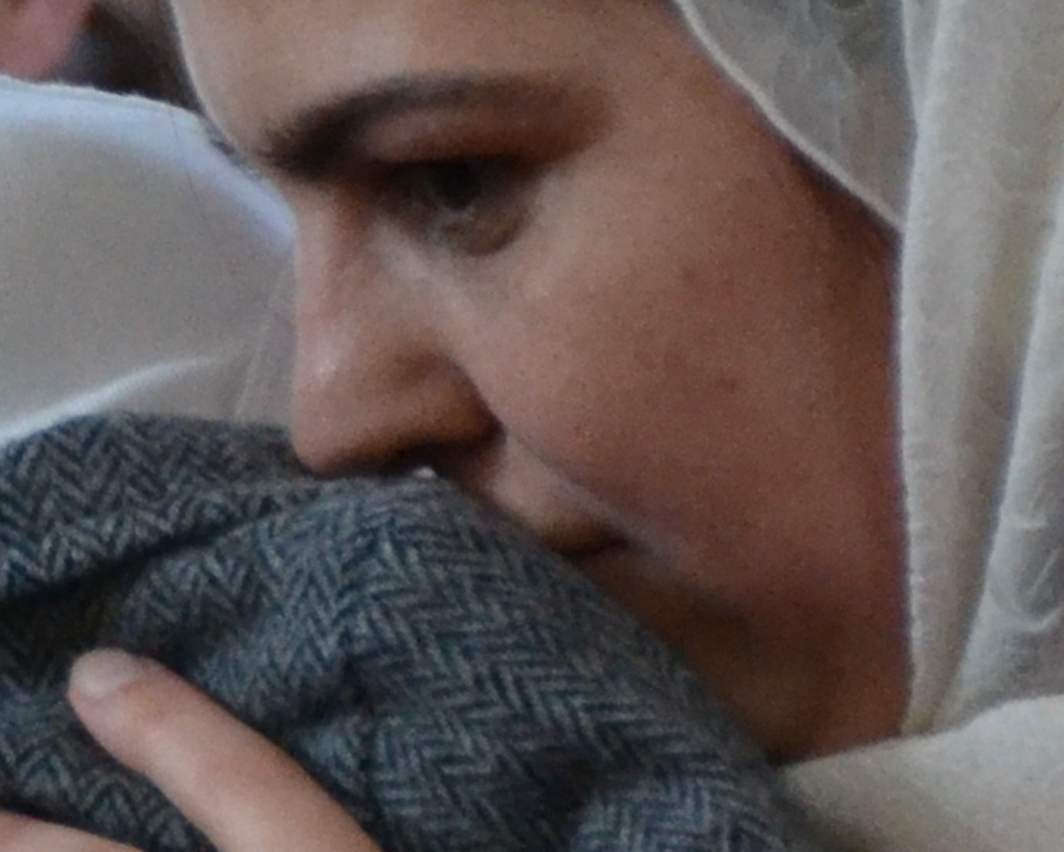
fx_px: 25457
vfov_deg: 1.9
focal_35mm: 808
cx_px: -1696
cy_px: 465
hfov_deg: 2.4
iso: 1600
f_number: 5.3
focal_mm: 85
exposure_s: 1/80
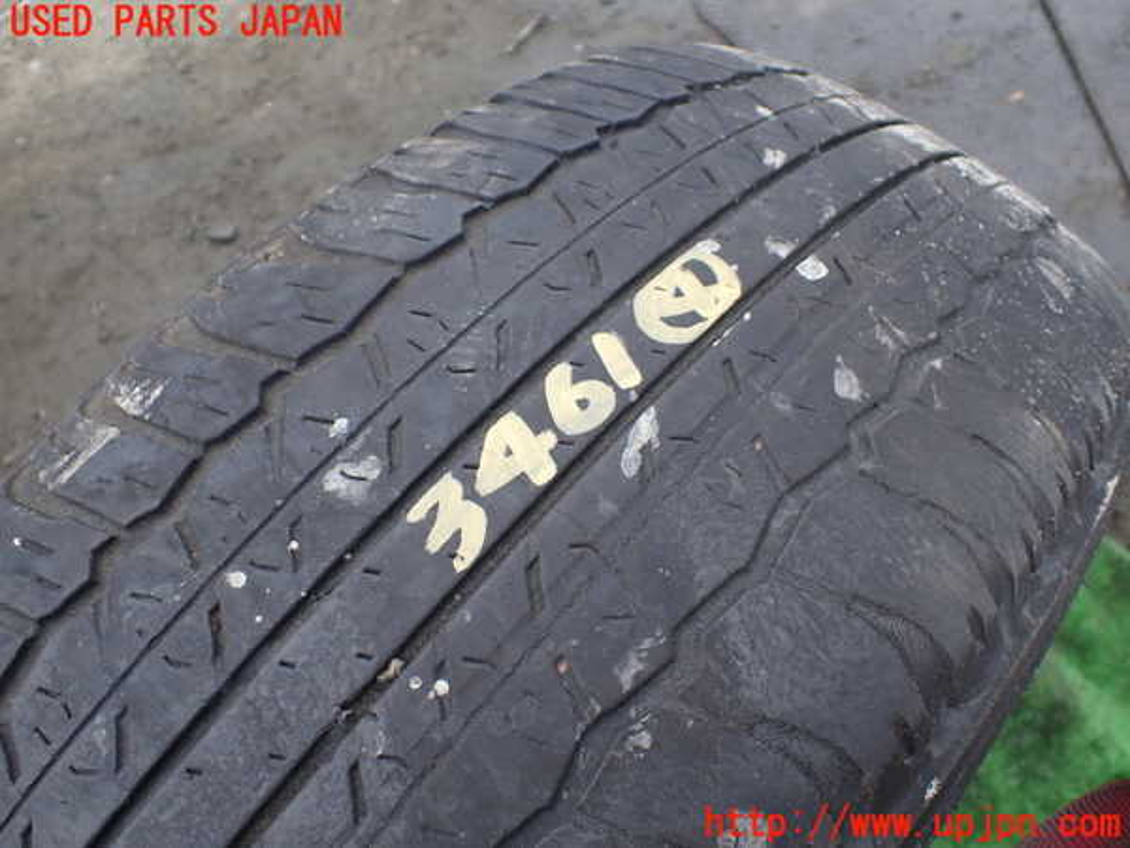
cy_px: 424
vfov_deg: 46.8
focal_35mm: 30
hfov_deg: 60.0
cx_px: 565
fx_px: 979
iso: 200
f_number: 2.3
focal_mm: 5.4
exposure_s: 1/125
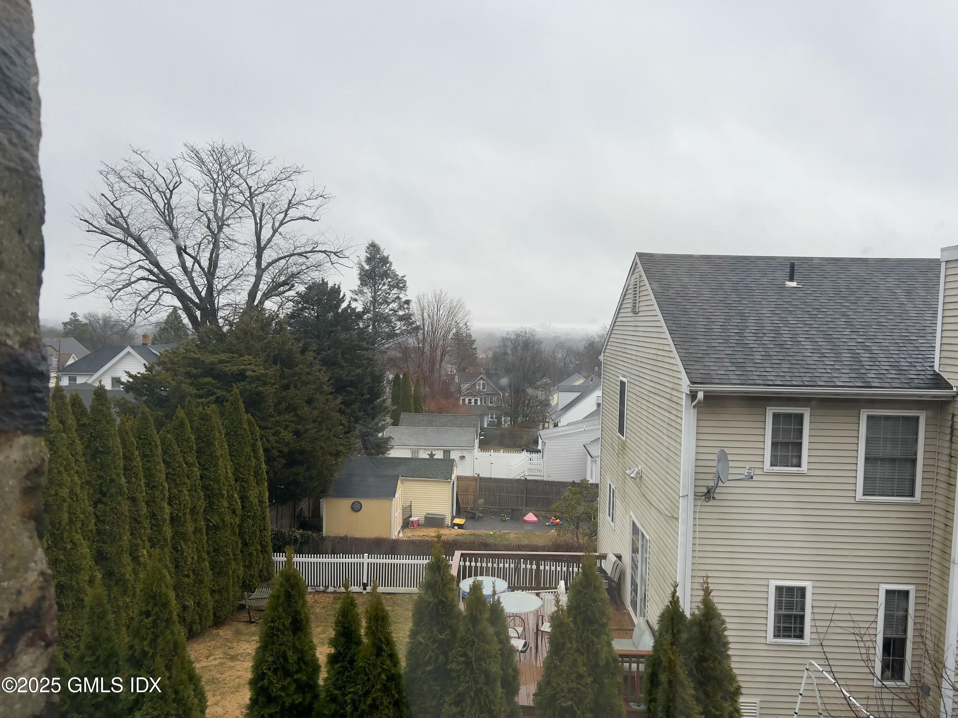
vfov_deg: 53.1
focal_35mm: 26
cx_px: 479
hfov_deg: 67.3
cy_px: 359
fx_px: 720
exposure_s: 1/646
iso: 50
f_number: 1.5
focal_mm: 5.7
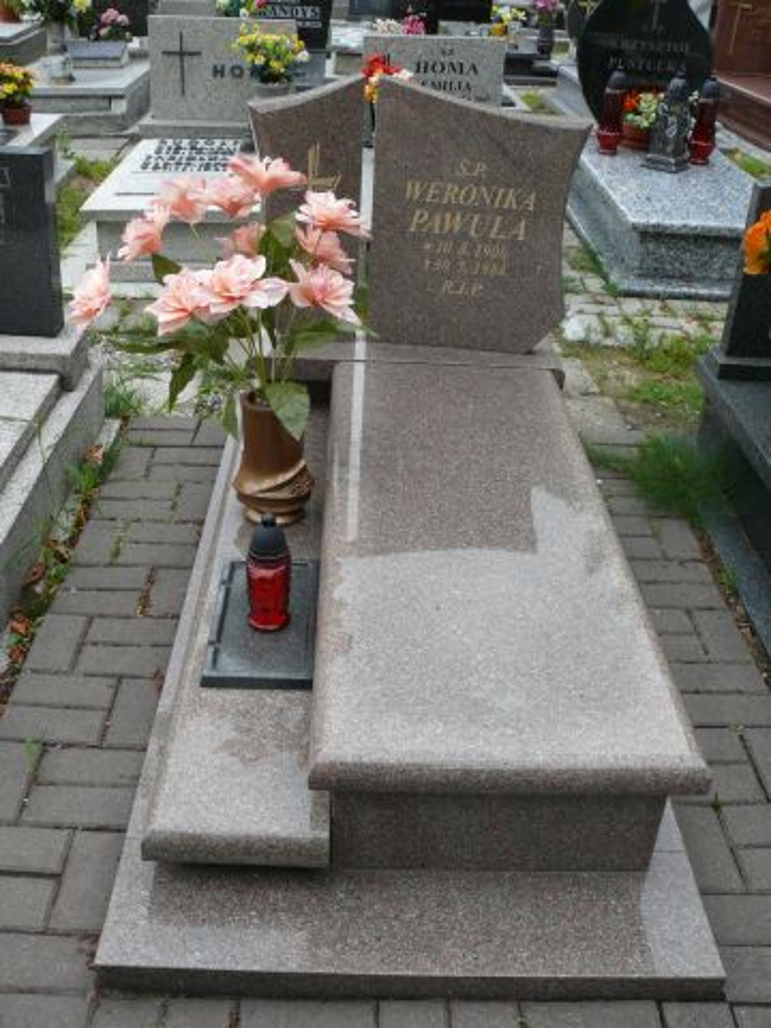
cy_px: 514
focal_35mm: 35
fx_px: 1039
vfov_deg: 52.6
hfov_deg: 40.7
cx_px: 386
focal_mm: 7.4
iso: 100
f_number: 4
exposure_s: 1/200
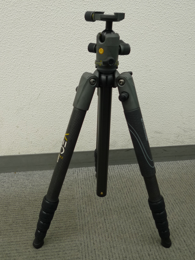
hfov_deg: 48.2
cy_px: 130
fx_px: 218
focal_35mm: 29
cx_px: 98
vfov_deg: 61.7
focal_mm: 5.1
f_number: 2
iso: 80
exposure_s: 1/40
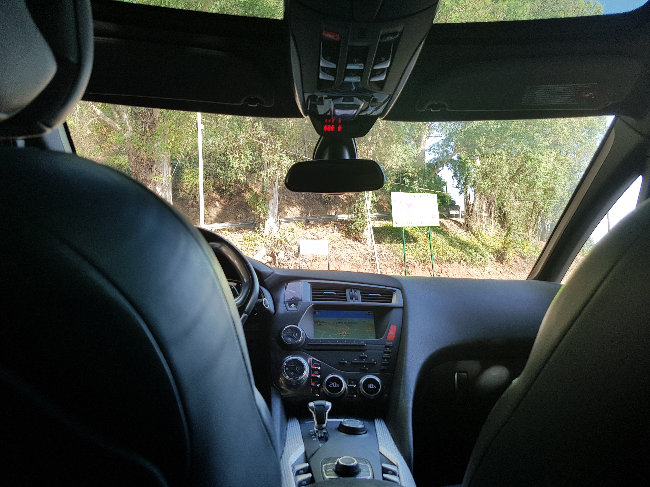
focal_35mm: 26
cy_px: 244
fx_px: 488
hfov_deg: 67.3
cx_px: 325
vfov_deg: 53.1
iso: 50
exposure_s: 1/338
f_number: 1.7
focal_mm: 4.2
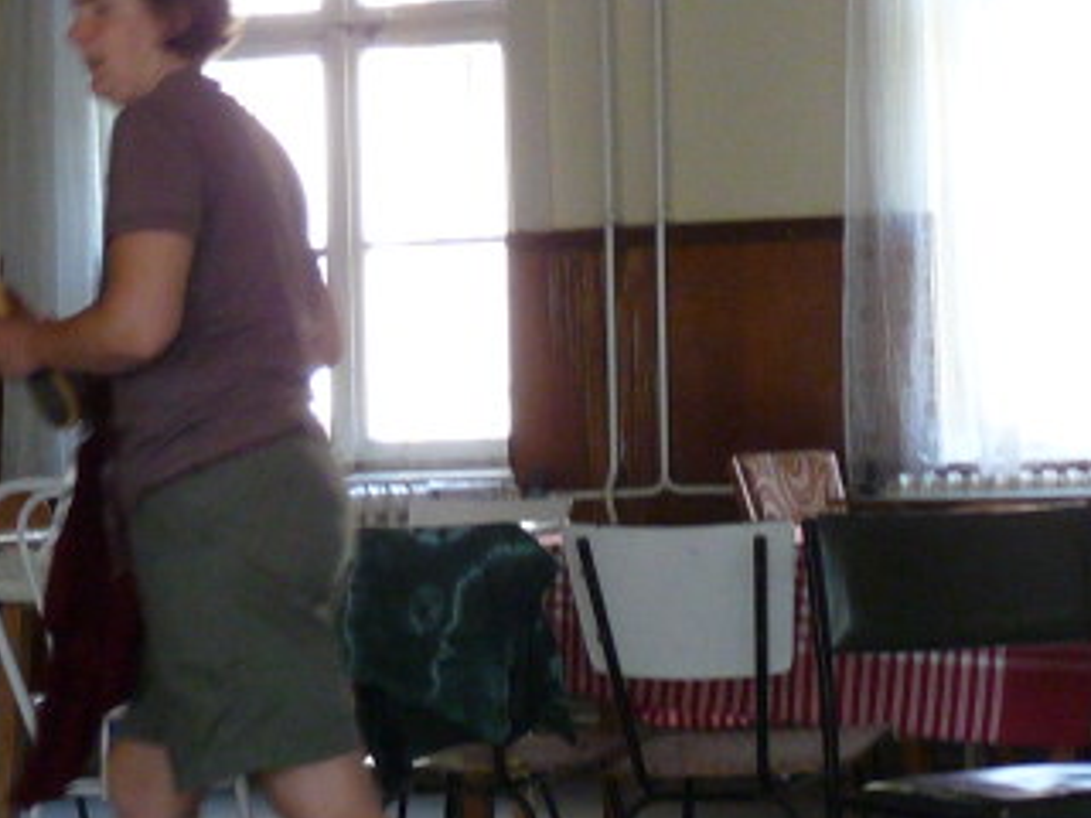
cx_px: 682
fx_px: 4034
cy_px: 583
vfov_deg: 11.6
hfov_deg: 15.4
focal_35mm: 128
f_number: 3
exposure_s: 1/60
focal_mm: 6.5
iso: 320
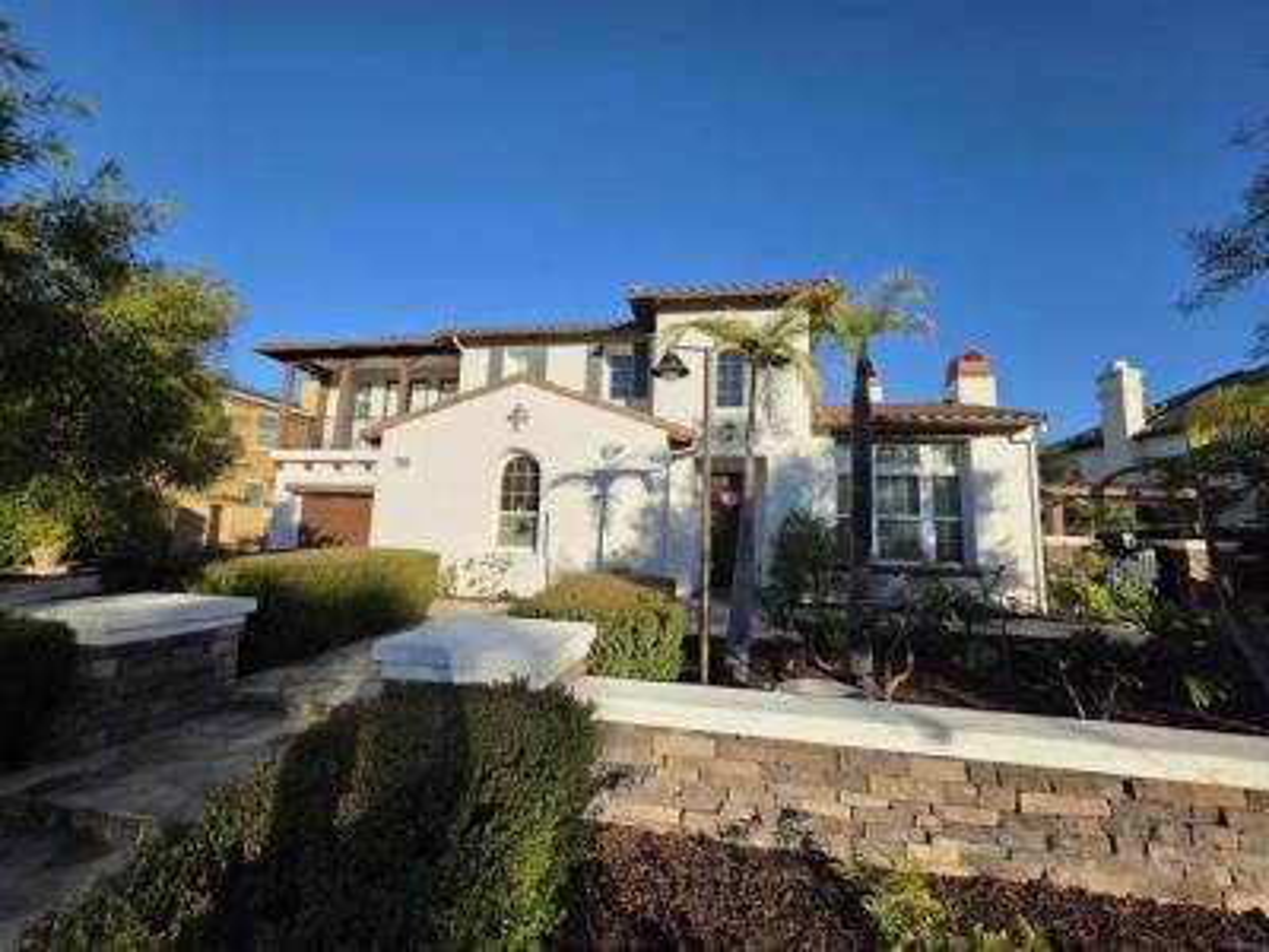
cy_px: 476
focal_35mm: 13
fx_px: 477
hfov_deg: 106.2
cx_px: 634
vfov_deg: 89.9
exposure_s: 1/2565
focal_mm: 2.2
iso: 40
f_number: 1.9
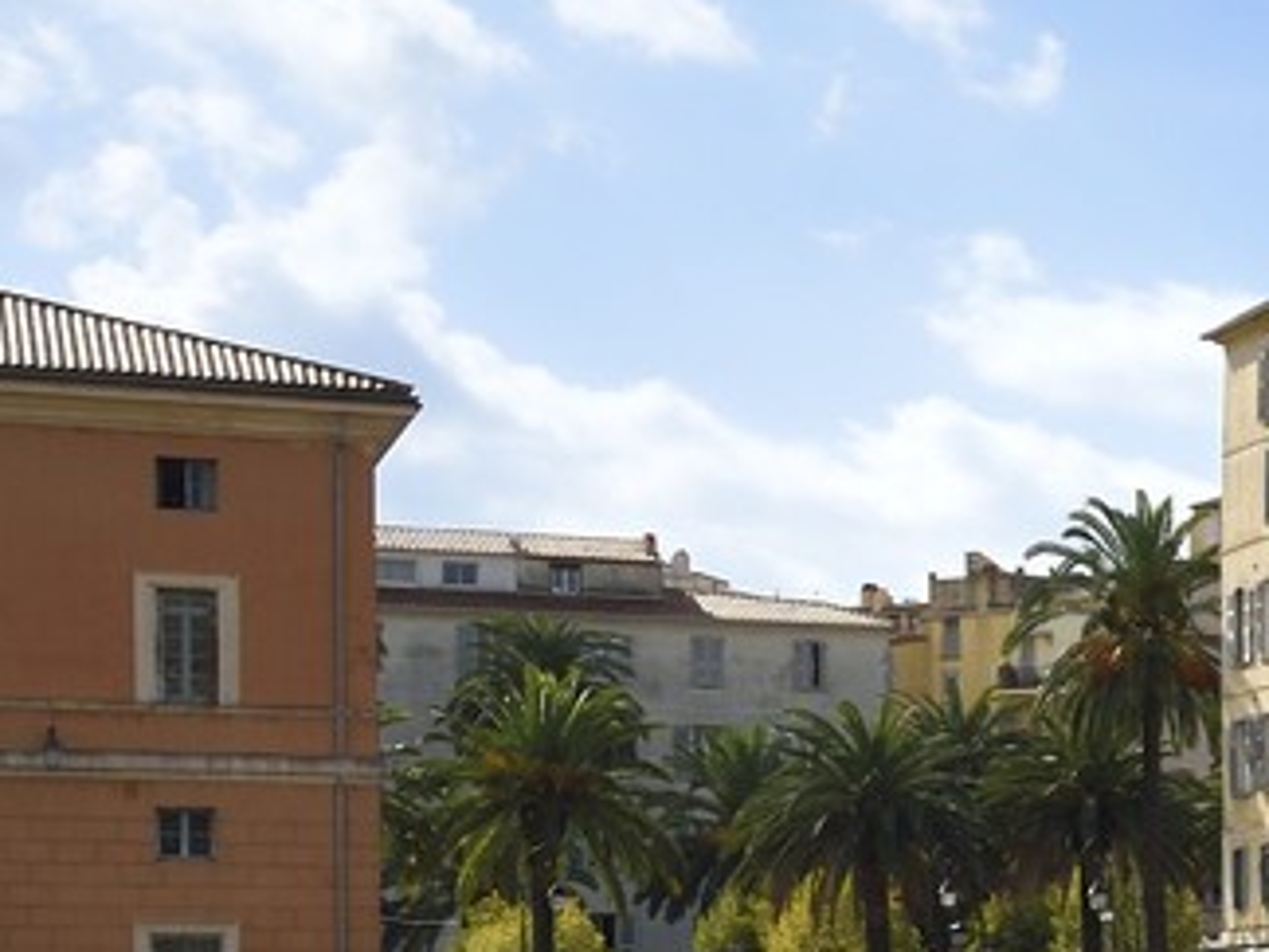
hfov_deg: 13.2
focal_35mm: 114
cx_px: 2992
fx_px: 4179
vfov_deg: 12.7
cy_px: 1132
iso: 200
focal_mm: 24
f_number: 13
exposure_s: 1/250
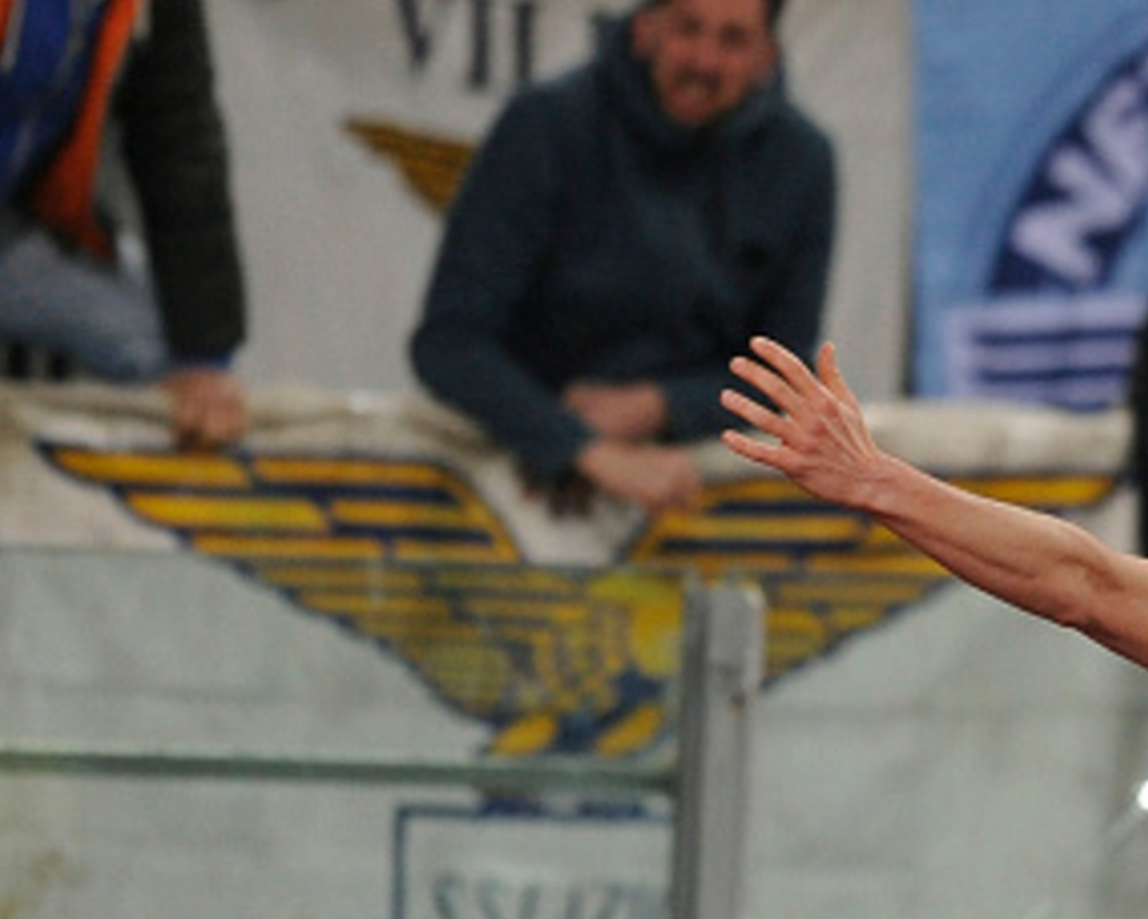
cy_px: 504
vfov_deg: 2.0
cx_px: 923
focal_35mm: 783
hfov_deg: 2.5
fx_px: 26603
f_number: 3.2
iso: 2000
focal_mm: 400
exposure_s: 1/800
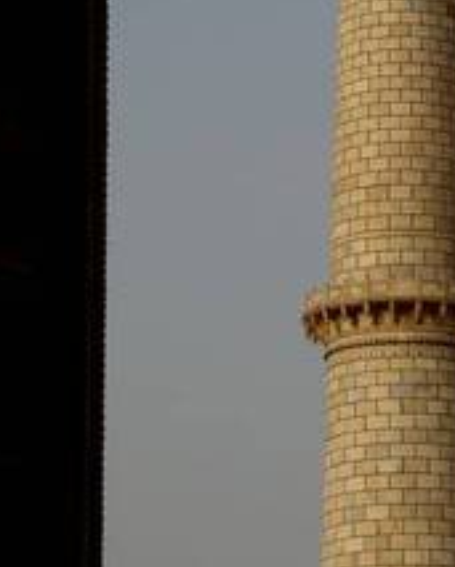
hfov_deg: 7.0
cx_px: 431
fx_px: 3729
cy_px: 359
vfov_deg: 8.7
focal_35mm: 222
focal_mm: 48
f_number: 8
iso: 100
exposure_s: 1/250
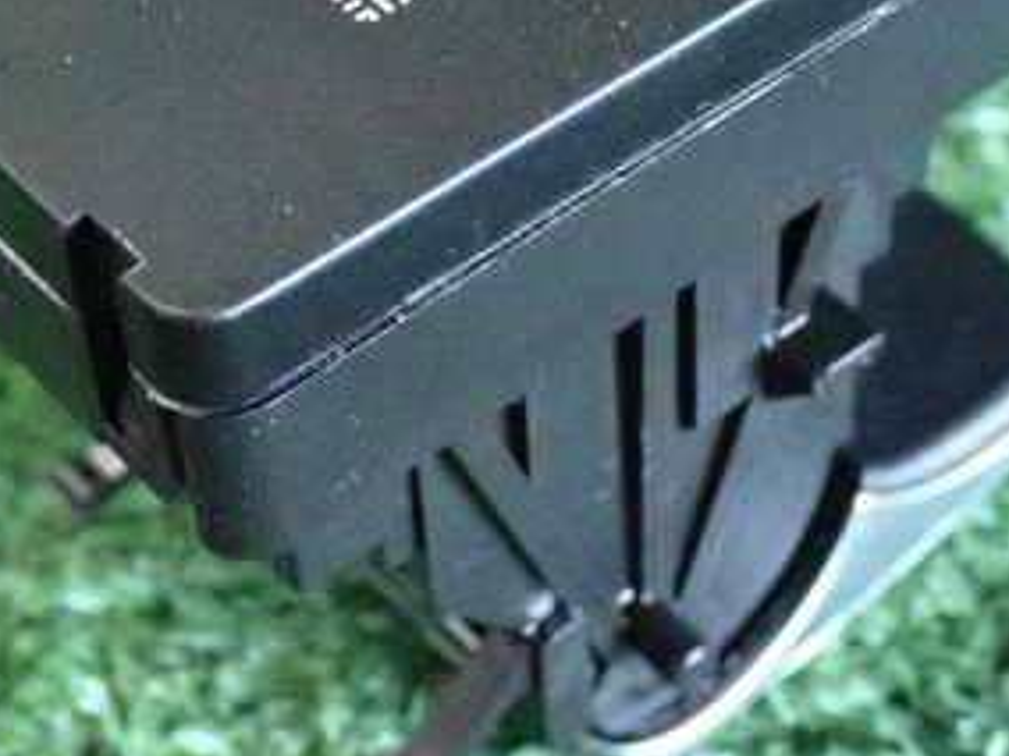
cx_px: 568
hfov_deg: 17.3
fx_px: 3323
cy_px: 110
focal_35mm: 114
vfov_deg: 12.9
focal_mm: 9.65
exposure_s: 1/125
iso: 5000
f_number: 3.3
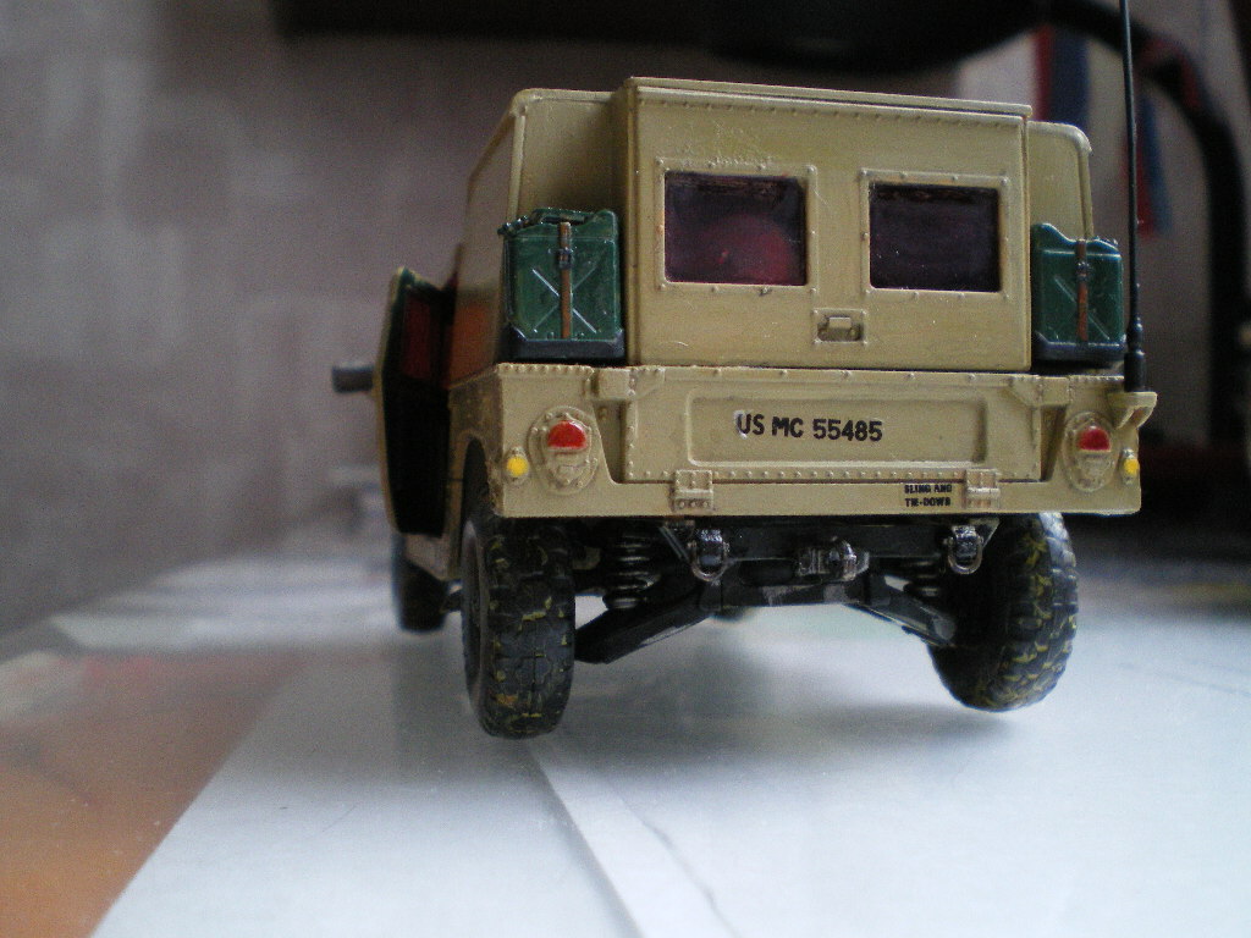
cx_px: 626
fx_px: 1373
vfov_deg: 37.7
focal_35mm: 38
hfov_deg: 49.0
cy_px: 469
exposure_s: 1/4
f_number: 3.1
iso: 400
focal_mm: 6.3
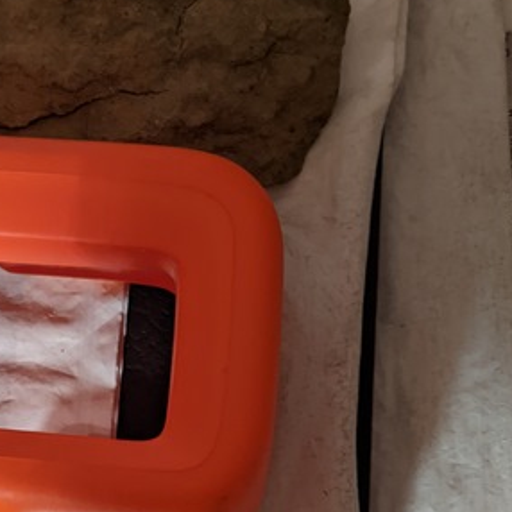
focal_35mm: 64
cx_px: 88
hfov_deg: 26.3
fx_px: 1071
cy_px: 403
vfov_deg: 26.4
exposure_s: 1/24
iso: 307
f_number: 1.8
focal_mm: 4.44
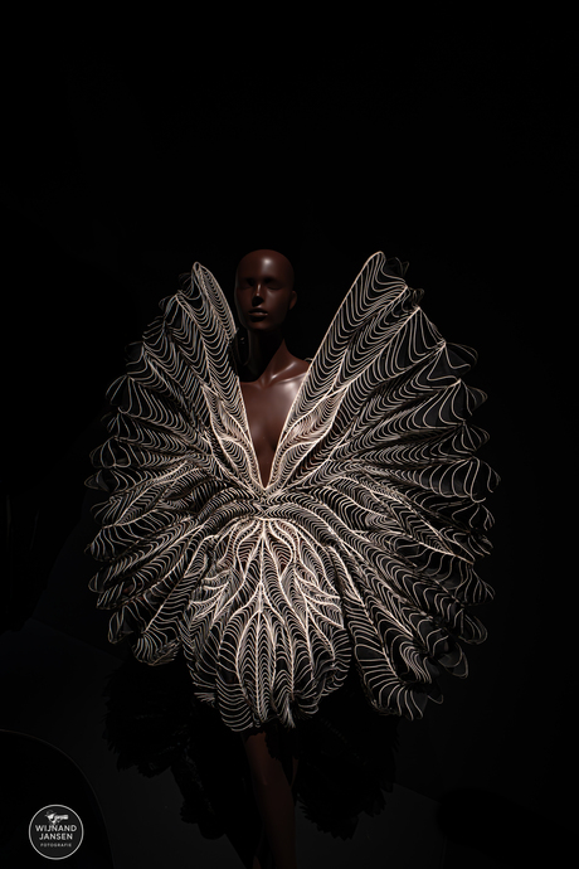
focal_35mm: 18
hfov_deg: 67.4
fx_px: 434
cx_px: 290
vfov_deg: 90.0
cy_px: 434
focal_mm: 18
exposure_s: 1/60
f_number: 2.8
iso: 6400
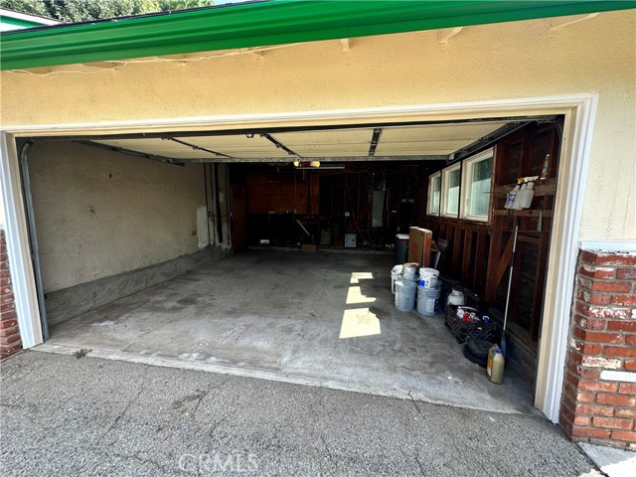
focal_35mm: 14
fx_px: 257
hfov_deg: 102.1
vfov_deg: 85.7
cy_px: 238
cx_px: 318
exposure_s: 1/161
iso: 40
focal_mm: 2.22
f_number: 2.2
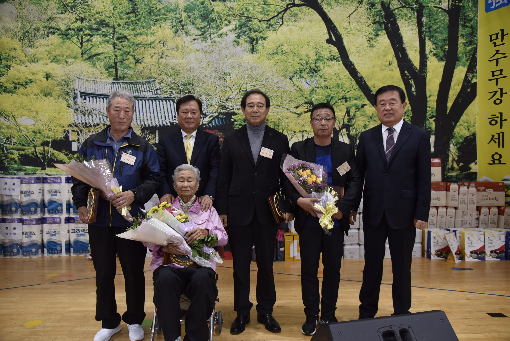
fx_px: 383
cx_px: 255
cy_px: 170
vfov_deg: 47.9
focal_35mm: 27
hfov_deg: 67.4
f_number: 4
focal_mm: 27
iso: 800
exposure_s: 1/125
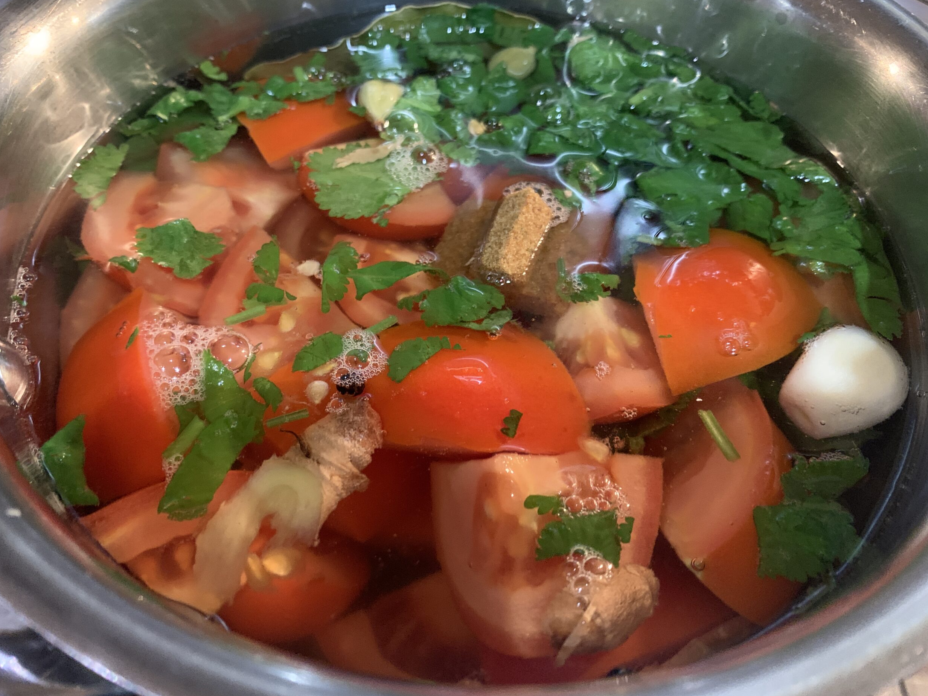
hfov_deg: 65.3
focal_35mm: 27
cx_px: 449
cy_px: 336
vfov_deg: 51.3
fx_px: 724
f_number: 1.8
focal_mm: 4.25
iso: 400
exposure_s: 1/25
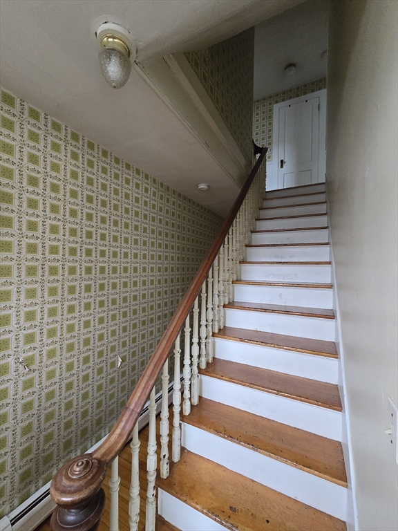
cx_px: 199
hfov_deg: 89.9
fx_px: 199
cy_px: 266
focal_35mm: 13
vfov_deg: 106.2
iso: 640
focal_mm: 2.2
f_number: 2.2
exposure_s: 1/60
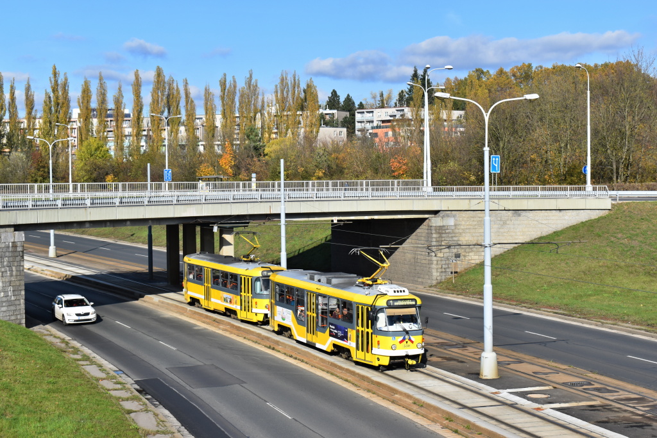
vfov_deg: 21.6
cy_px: 219
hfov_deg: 31.9
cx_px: 328
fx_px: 1150
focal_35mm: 63
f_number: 10
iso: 200
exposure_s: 1/400
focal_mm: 42
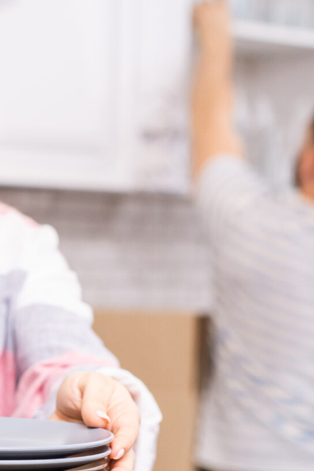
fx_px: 2042
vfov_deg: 13.1
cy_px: 330
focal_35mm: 156
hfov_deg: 8.7
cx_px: -49
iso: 800
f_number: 3.5
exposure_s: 1/160
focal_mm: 50
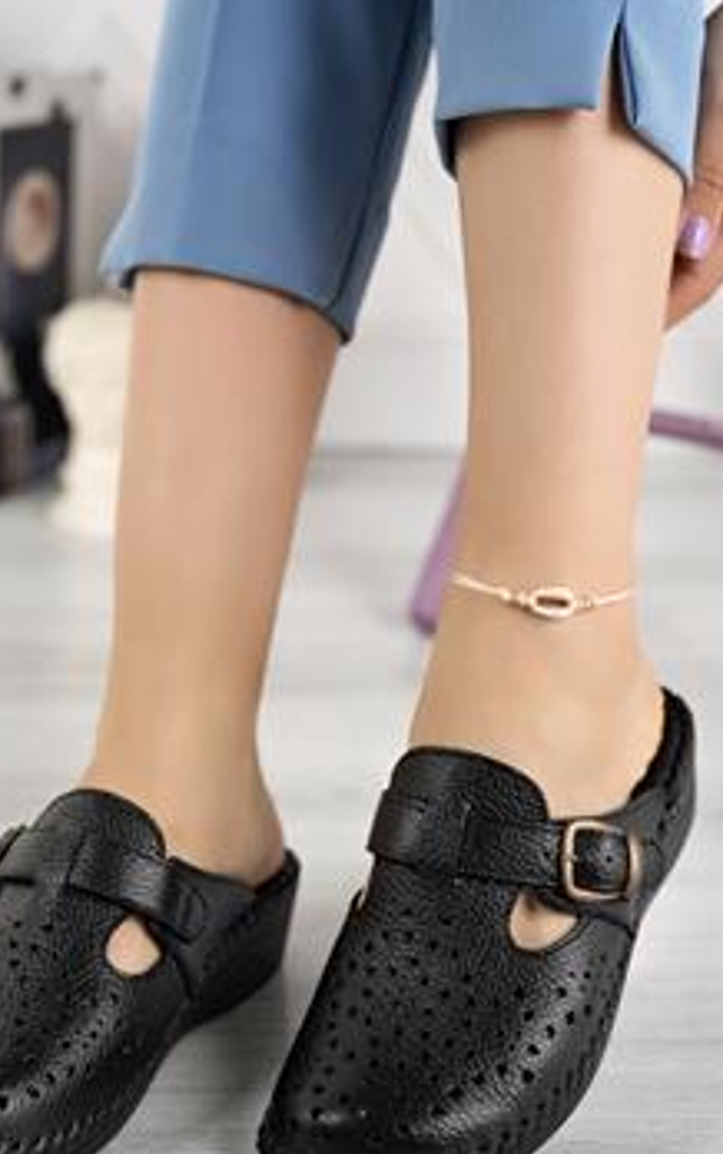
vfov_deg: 30.2
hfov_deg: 19.1
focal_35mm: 68
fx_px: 2140
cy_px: 582
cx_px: 265
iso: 200
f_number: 4
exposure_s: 1/200
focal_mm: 50
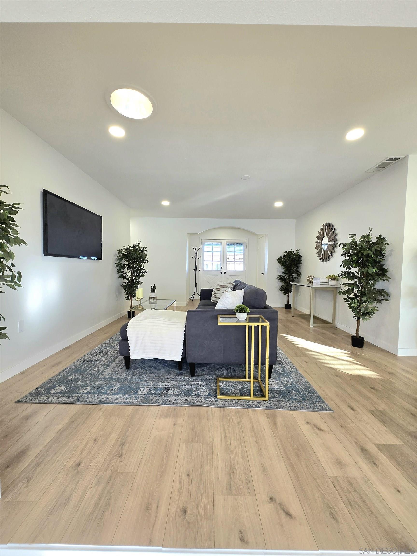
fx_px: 209
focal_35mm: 13
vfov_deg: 106.2
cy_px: 278
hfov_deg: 89.9
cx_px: 208
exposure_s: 1/60.2
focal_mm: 1.7
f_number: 2.2
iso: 40
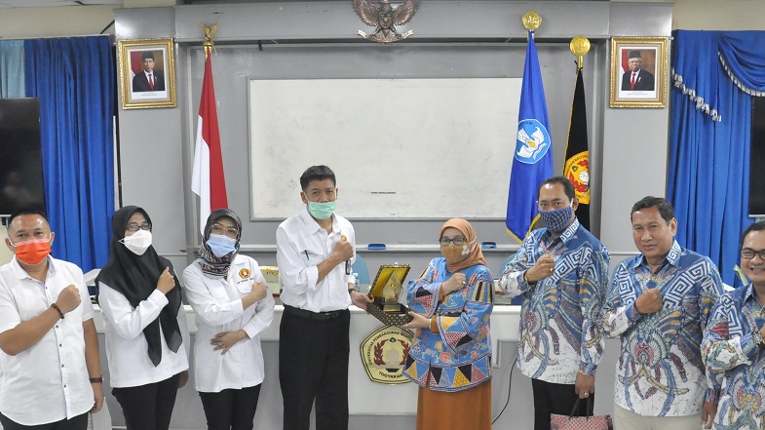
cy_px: 235
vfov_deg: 32.8
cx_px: 377
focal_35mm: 36
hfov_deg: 55.3
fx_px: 730
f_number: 6.3
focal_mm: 18
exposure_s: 1/40
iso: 2500
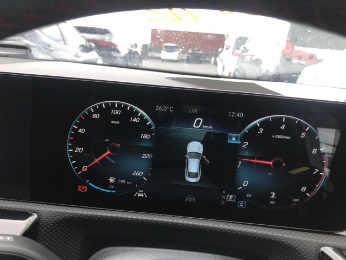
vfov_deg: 49.7
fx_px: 280
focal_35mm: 28
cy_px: 130
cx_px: 173
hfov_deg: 63.4
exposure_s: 1/124
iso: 20
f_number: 1.8
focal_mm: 3.99
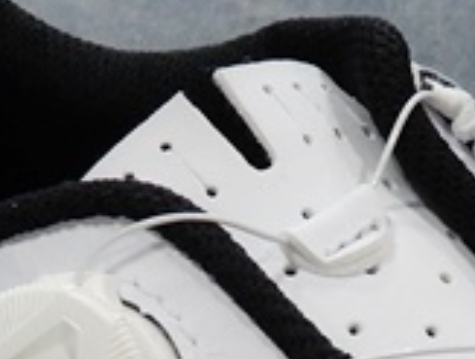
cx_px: 443
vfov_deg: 4.7
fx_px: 4318
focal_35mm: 314
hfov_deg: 6.3
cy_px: 711
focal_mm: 10.2
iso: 180
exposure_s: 1/30
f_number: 4.5
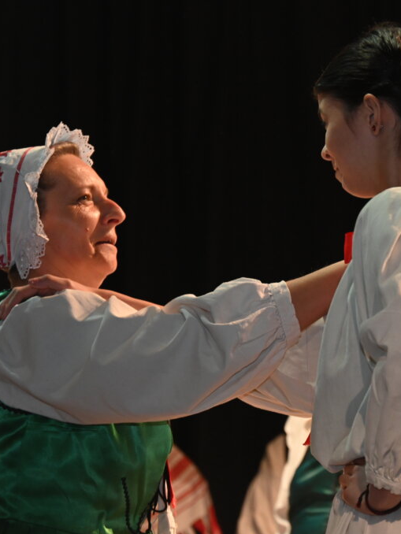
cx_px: 261
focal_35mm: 203
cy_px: 267
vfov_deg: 9.7
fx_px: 3133
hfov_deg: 7.3
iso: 3200
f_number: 6.3
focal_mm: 140
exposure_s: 1/60
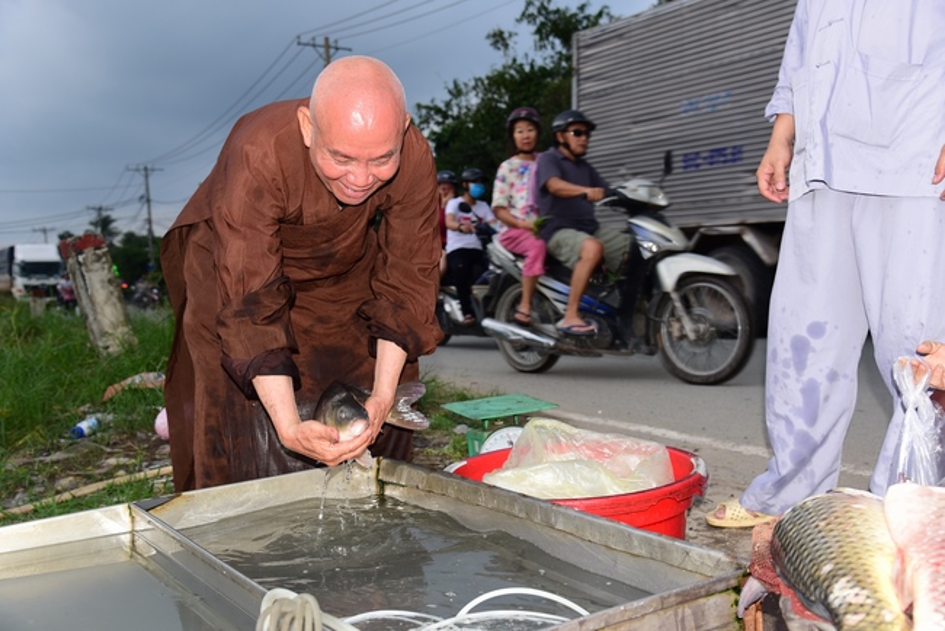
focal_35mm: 38
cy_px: 316
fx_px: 998
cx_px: 472
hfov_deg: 50.7
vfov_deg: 35.1
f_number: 5
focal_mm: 38
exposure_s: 1/60
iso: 250
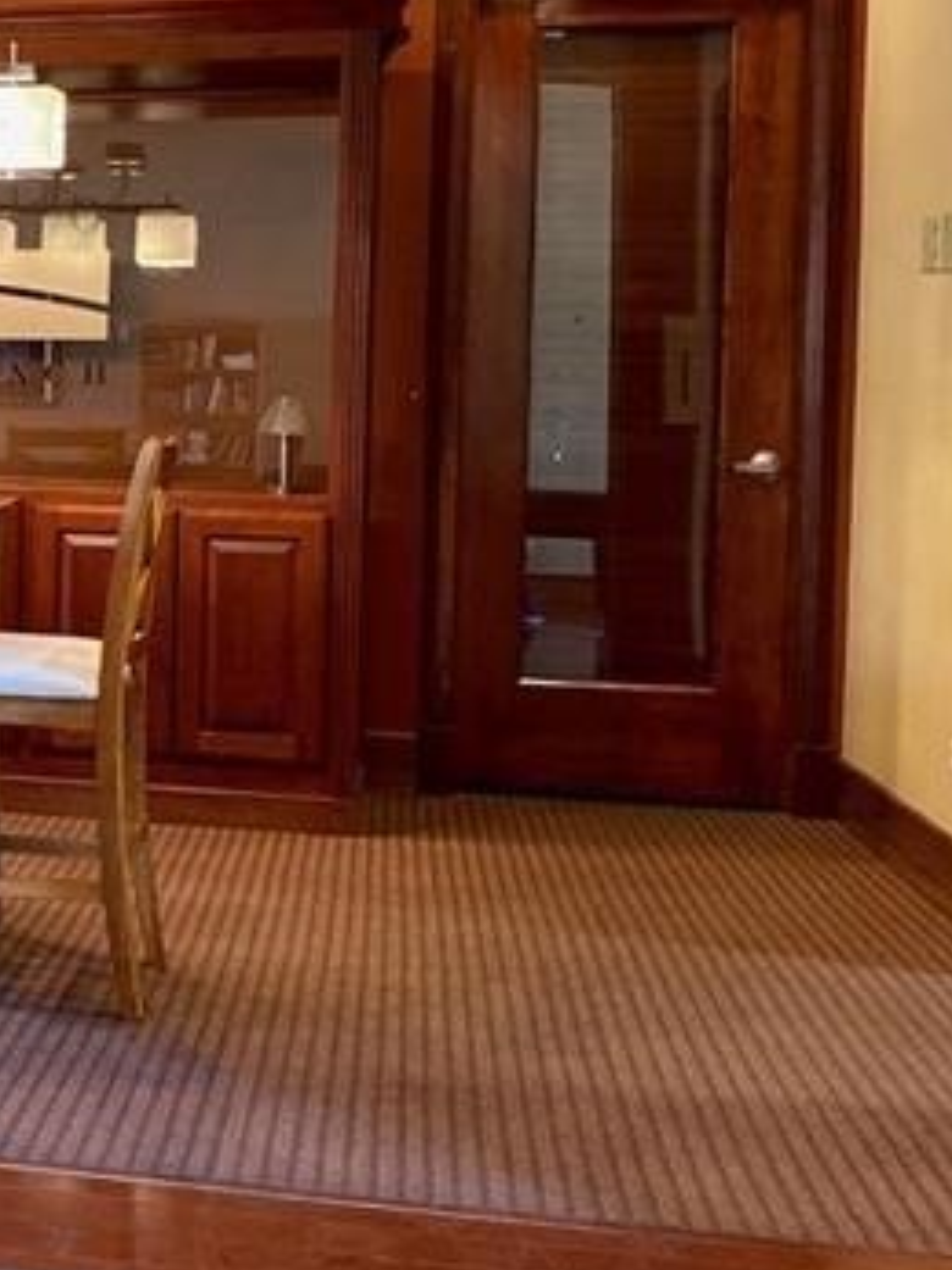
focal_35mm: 60
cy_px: 509
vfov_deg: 32.1
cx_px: -157
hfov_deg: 22.7
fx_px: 2201
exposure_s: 1/40
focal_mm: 4.25
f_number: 1.8
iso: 500
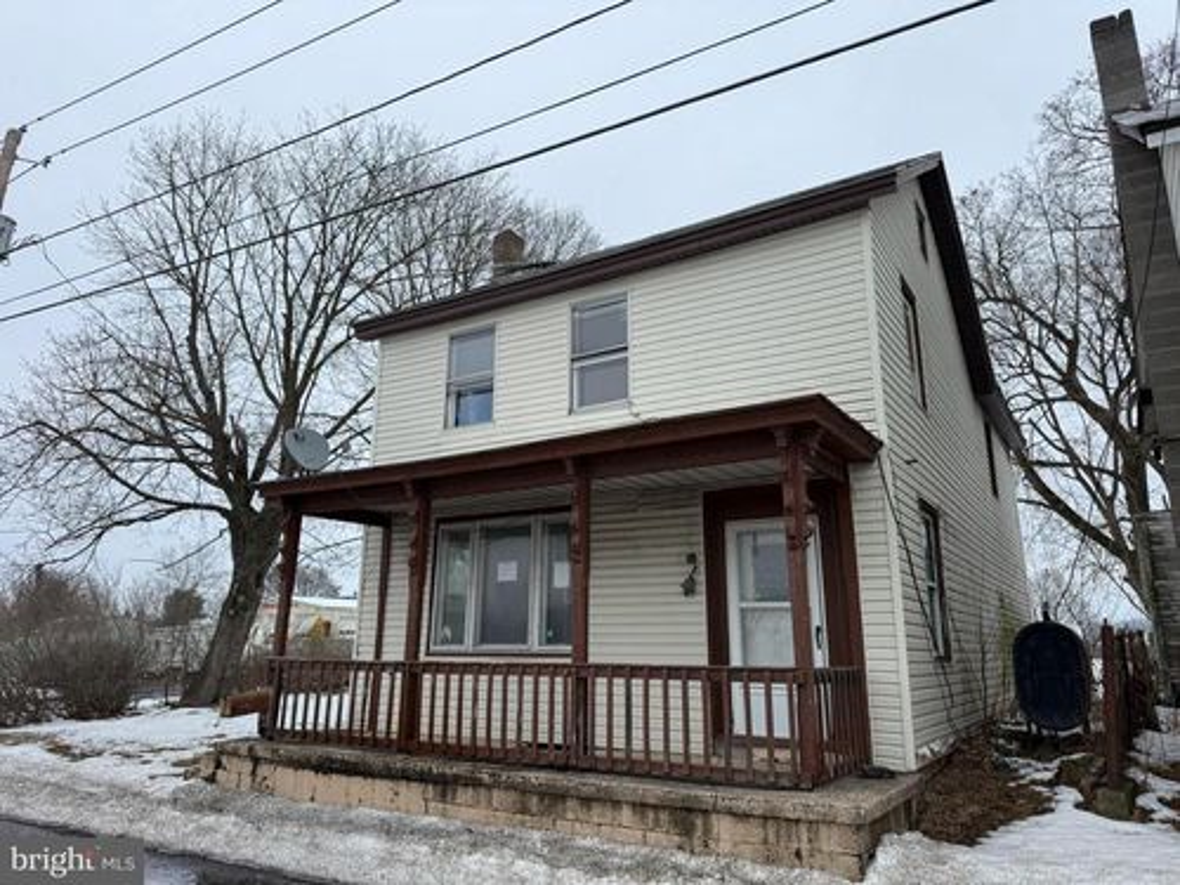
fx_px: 818
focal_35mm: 24
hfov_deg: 71.6
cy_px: 442
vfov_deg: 56.8
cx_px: 590
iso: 80
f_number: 1.78
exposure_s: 1/2299
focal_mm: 6.76
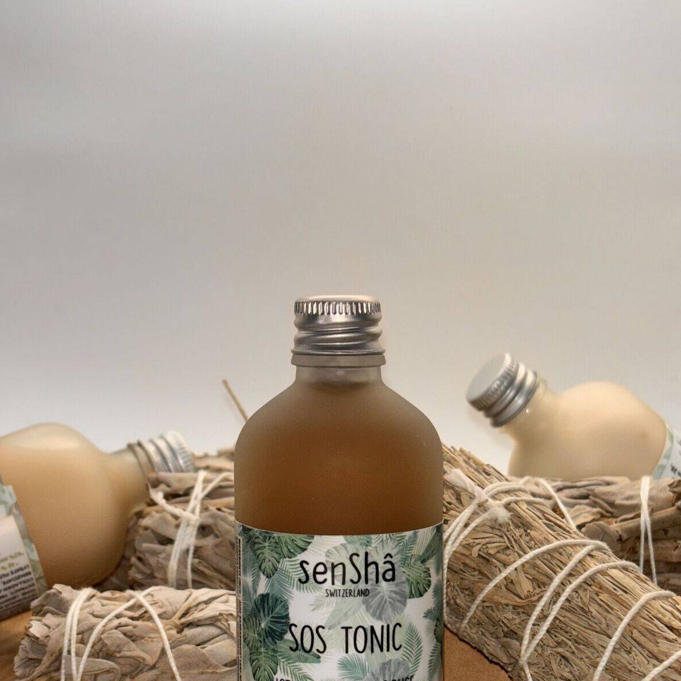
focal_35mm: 62
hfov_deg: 27.7
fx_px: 1380
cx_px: 340
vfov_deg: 27.6
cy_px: 415
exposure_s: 1/195
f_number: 1.6
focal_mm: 5.96
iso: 40
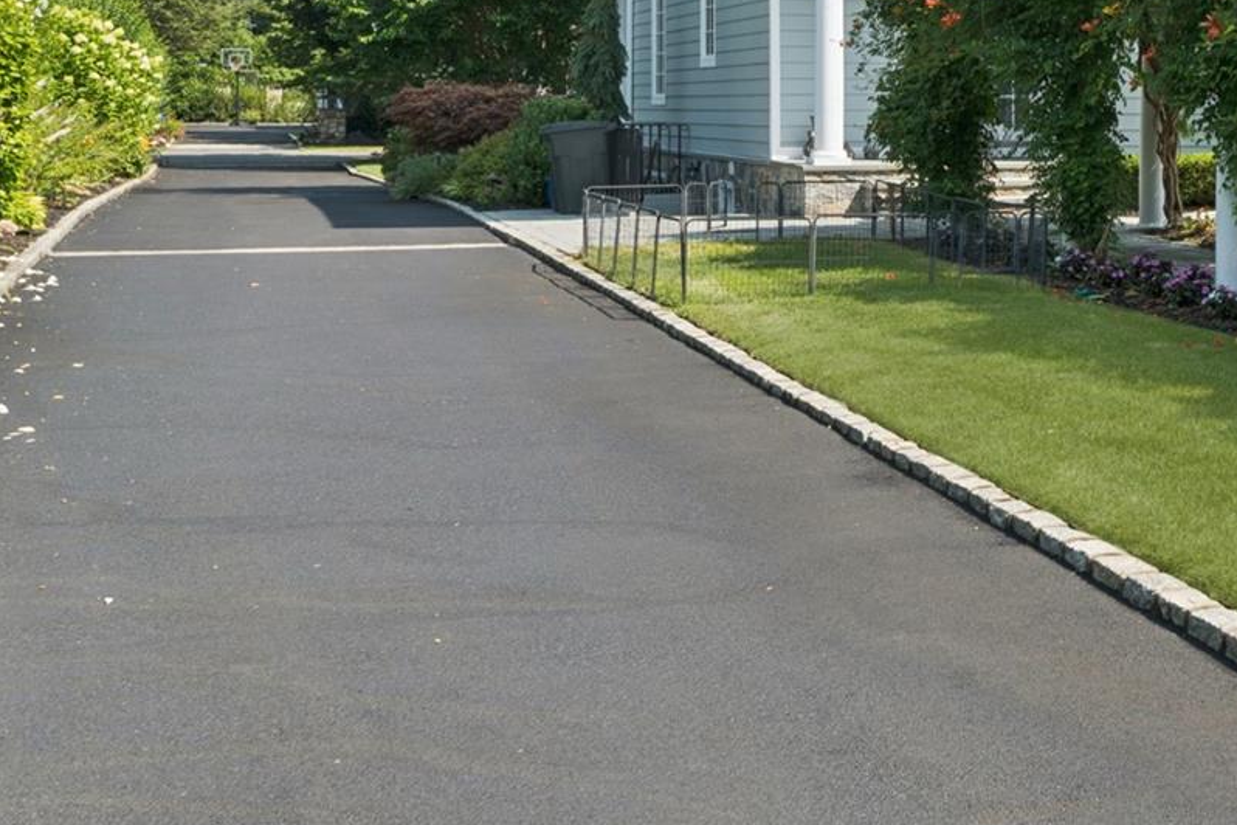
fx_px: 2027
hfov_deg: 28.6
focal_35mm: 59
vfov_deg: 22.6
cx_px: 1549
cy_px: 147
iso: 125
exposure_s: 1/160
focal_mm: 23
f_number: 8
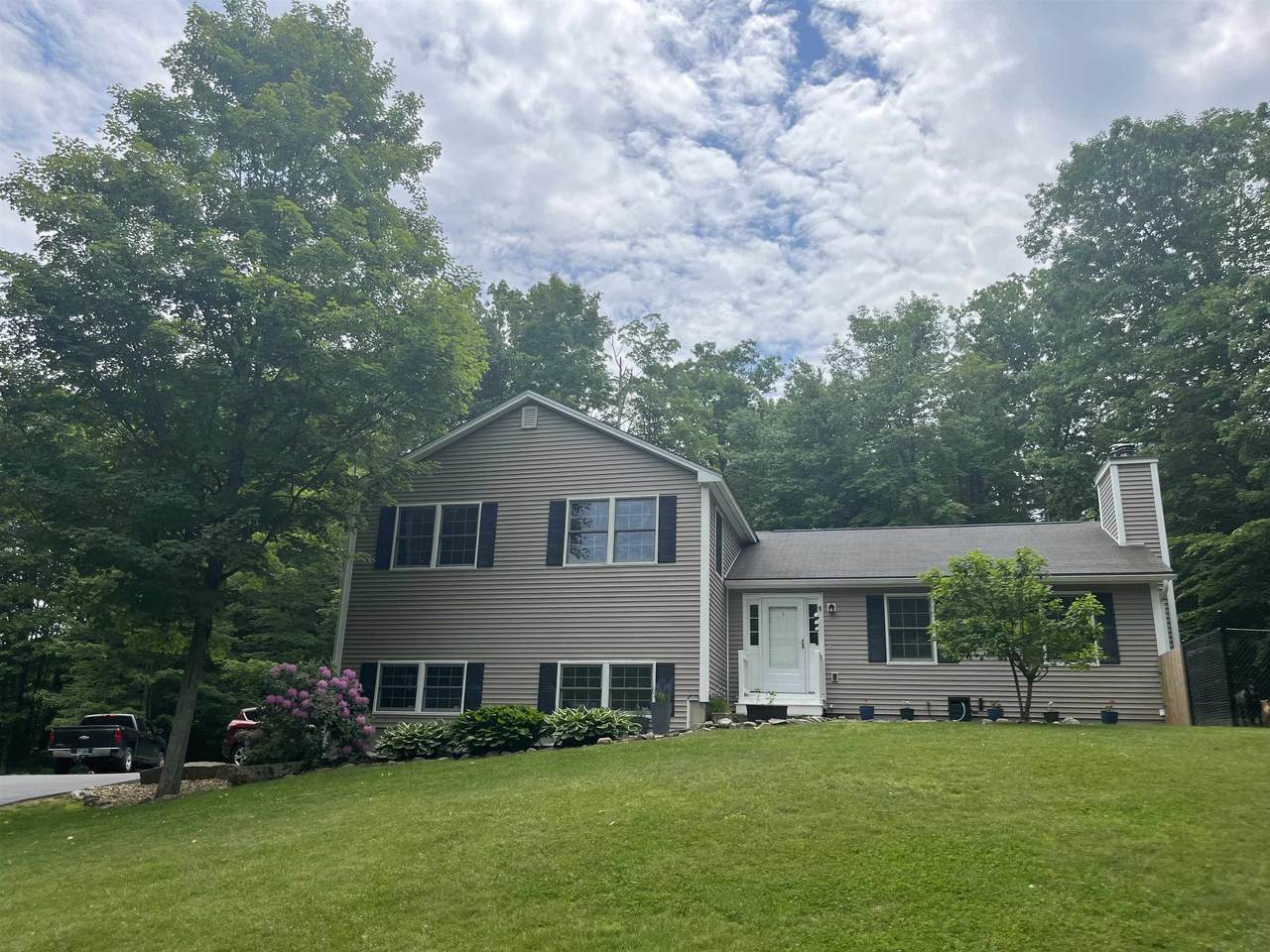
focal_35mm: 26
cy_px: 476
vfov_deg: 53.1
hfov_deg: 67.3
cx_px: 635
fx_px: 954
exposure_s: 1/5319
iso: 50
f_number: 1.6
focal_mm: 5.1
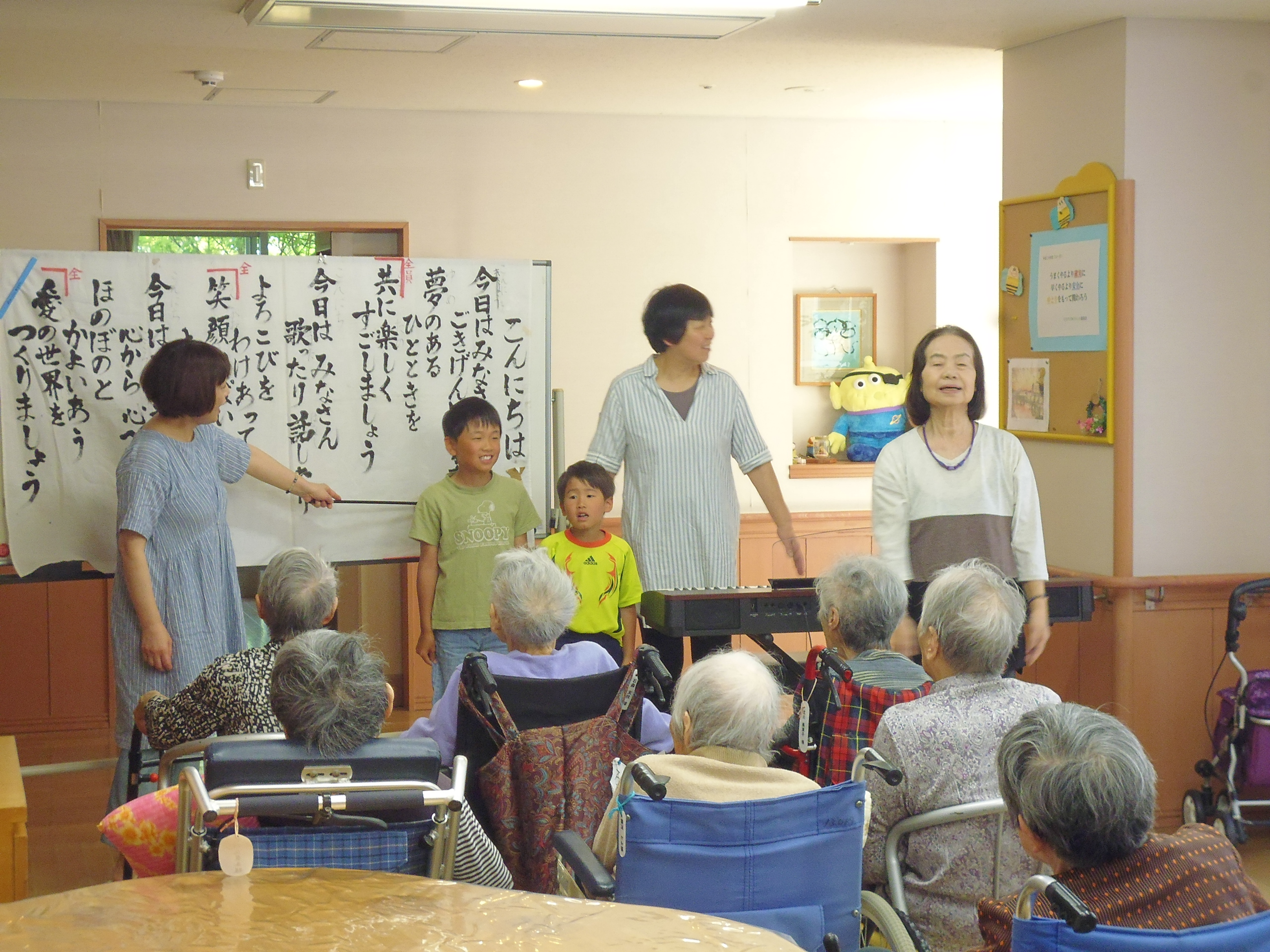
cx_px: 635
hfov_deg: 28.2
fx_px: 2531
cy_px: 476
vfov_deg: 21.3
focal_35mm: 69
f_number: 4.9
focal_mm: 12.3
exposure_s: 1/15
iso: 400
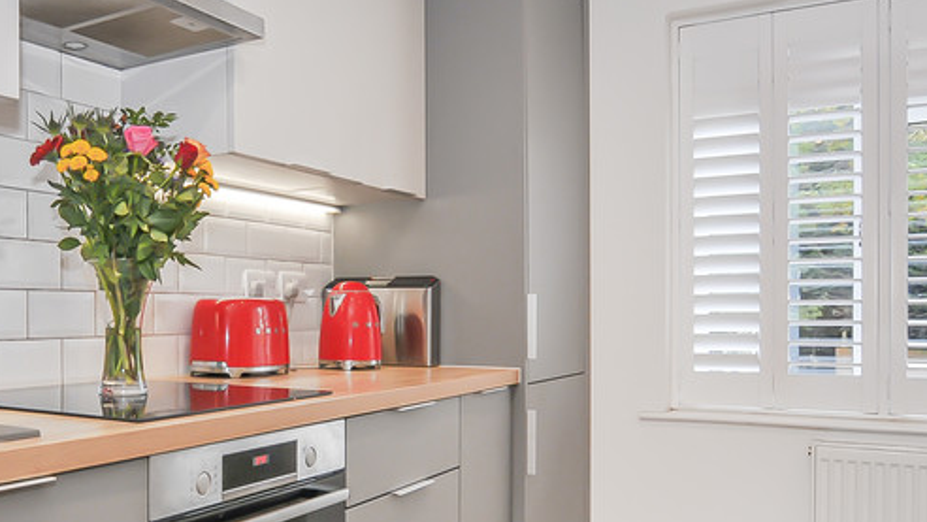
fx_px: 923
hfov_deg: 50.4
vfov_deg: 31.5
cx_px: 200
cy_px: 317
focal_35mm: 38
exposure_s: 1/8
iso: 250
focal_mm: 11.5
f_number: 11
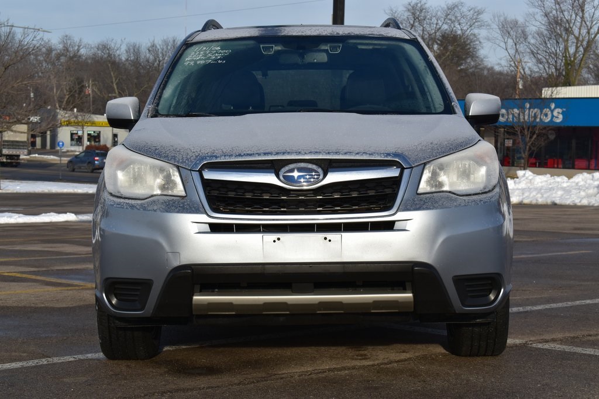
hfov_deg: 27.0
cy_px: 200
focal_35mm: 75
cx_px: 300
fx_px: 1248
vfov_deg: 18.2
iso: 360
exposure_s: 1/500
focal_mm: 50
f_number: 11
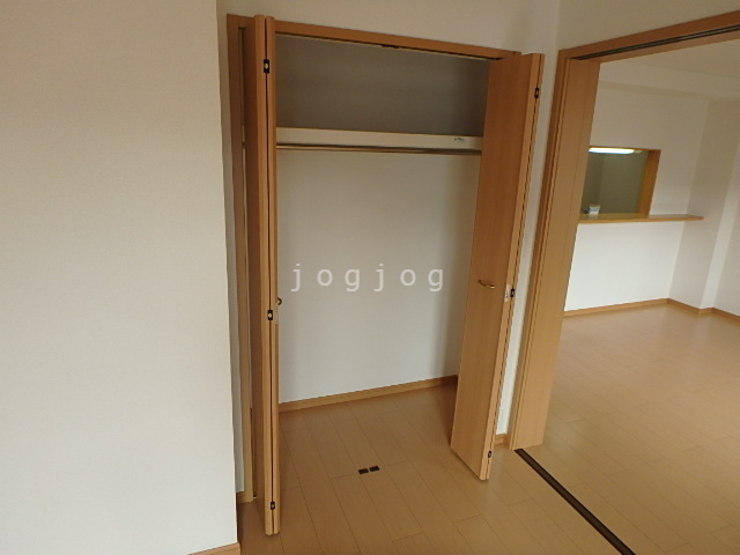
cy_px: 278
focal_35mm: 21
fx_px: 449
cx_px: 370
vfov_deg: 63.4
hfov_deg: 79.0
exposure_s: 1/60
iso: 125
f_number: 3.5
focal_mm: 3.7
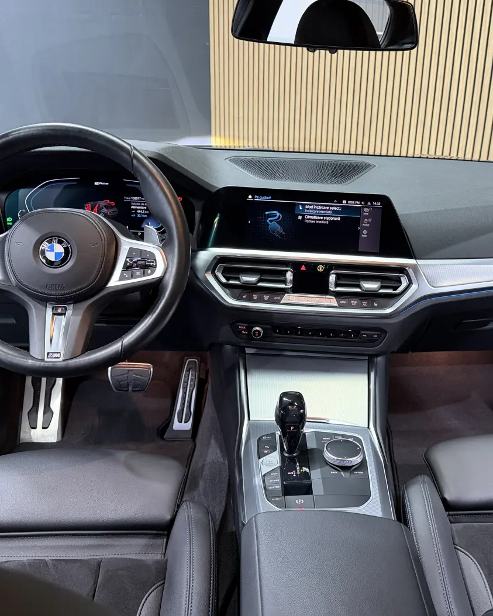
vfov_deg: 55.7
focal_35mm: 32
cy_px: 305
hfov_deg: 45.4
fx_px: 584
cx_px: 312
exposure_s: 1/49
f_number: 1.78
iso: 400
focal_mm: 6.76
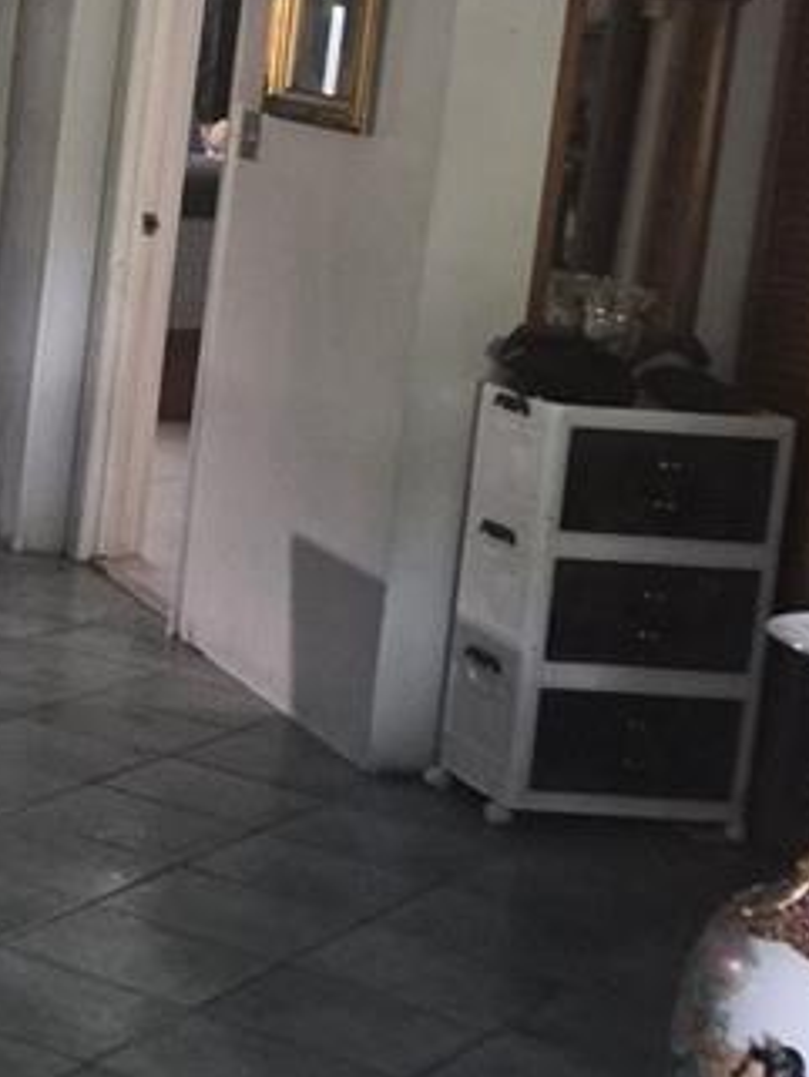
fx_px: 2678
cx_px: -665
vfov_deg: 22.5
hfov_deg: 14.9
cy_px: 275
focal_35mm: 86
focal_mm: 5.4
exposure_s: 1/60
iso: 1250
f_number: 1.8
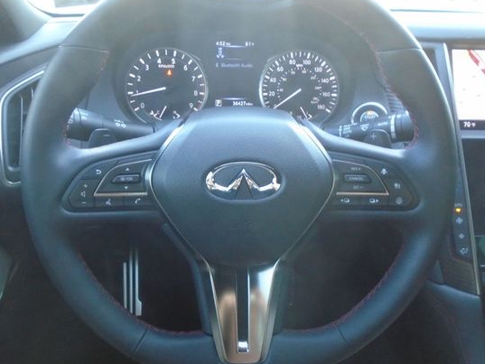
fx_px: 434
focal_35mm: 31
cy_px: 164
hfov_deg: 58.3
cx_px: 245
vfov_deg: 45.4
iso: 400
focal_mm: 4.6
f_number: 3.2
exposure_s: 1/30
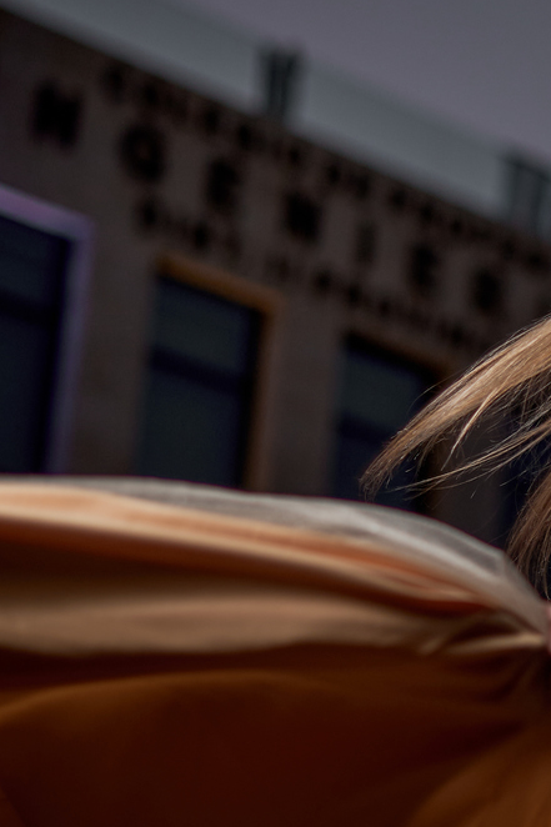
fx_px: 3124
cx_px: 645
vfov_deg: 15.1
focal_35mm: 136
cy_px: 507
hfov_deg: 9.9
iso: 160
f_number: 2
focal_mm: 50
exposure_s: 1/125
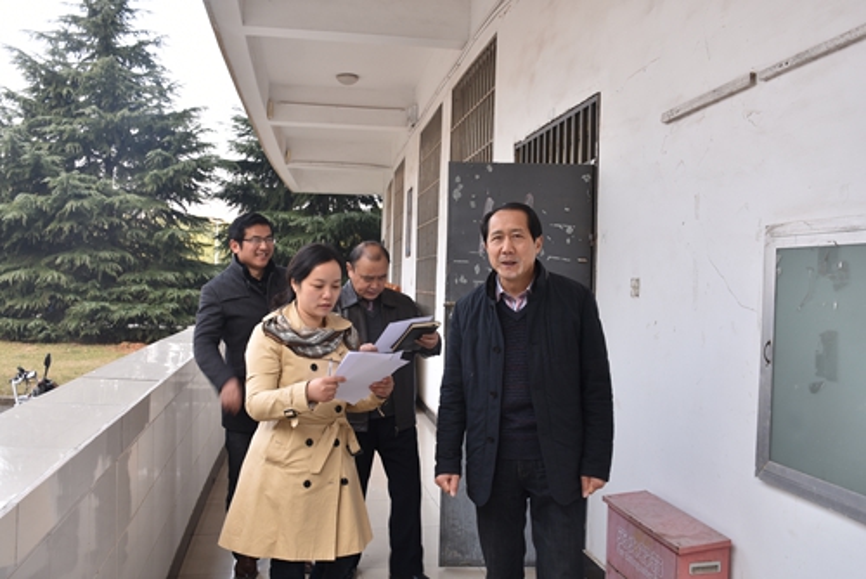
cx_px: 433
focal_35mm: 30
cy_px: 290
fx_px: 722
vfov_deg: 43.7
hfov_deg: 61.9
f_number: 5.6
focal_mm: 20
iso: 100
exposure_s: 1/60
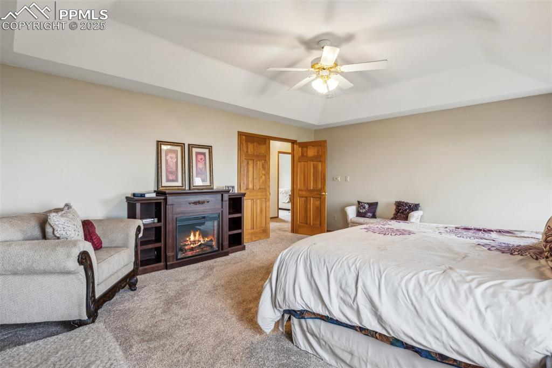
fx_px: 268
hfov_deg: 91.6
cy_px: 184
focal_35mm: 18
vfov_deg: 68.8
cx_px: 276
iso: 125
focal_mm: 17.5
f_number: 13
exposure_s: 2.5
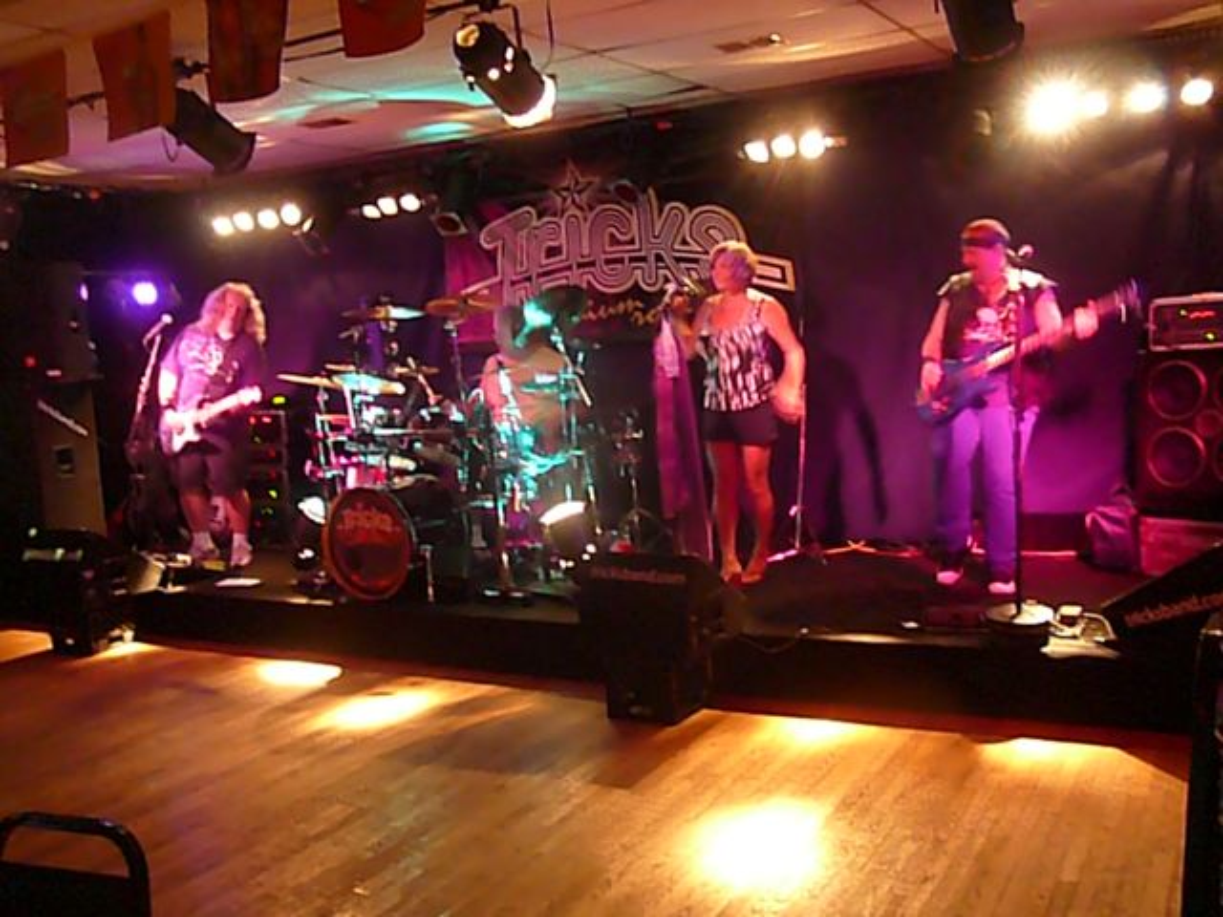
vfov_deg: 40.7
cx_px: 612
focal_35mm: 35
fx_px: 1237
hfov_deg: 52.6
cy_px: 458
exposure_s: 1/10
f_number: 2.8
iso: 800
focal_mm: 5.2
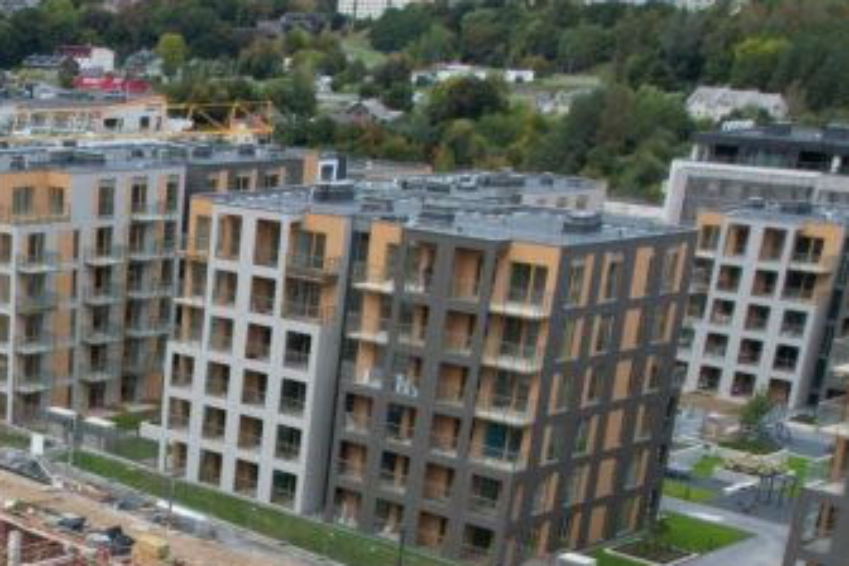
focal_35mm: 67
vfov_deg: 18.7
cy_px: 754
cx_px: -91
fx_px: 1580
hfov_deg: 27.5
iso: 140
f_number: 2.8
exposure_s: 1/725
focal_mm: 8.38
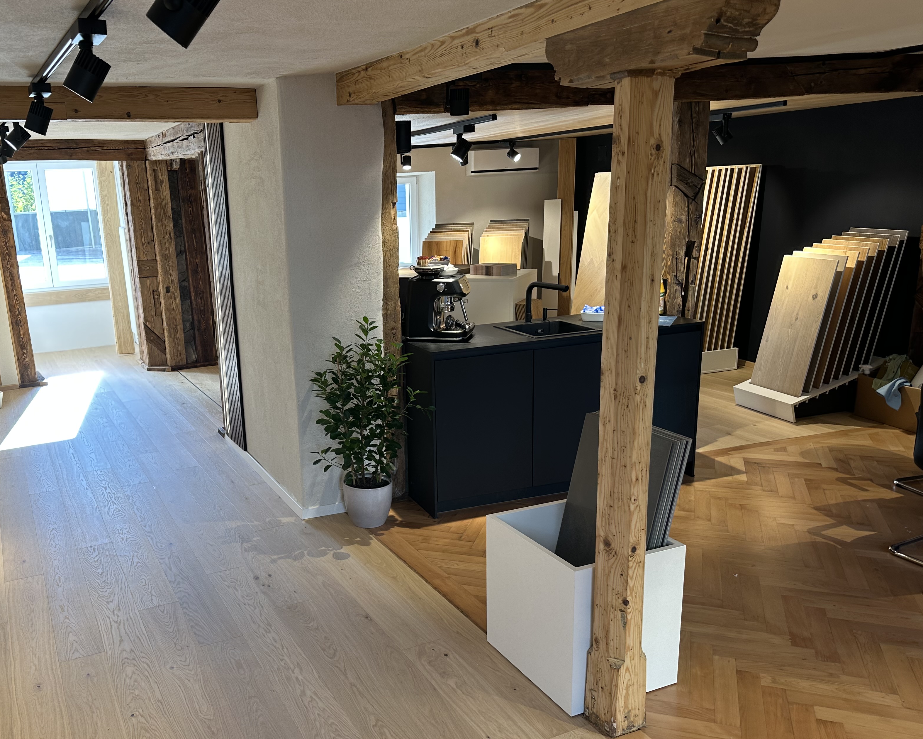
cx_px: 362
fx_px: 820
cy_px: 409
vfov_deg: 48.4
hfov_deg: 58.2
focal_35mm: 30
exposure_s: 1/100
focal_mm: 6.86
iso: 64
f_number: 1.78
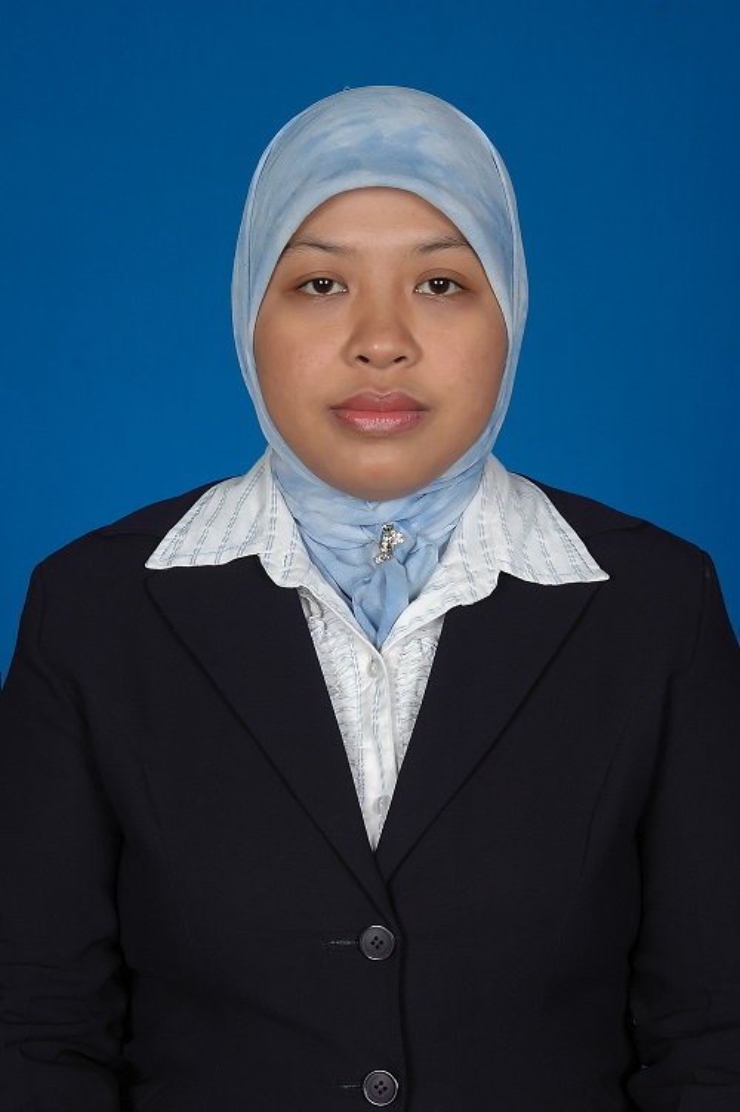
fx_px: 2317
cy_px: 556
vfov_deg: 27.0
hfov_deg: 18.1
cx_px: 370
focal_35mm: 75
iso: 200
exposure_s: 1/125
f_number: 9
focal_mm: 50
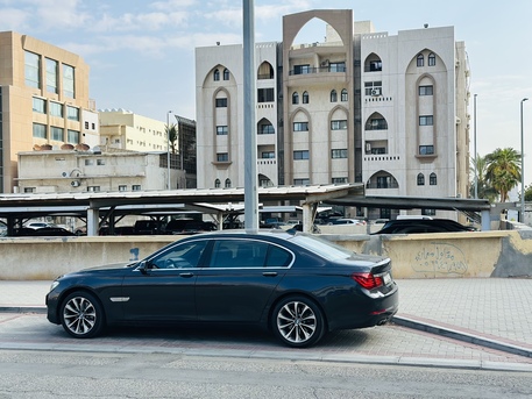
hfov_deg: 39.6
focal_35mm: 48
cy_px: 200
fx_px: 738
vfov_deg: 30.3
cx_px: 266
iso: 100
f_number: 1.78
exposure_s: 1/3597
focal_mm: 6.86
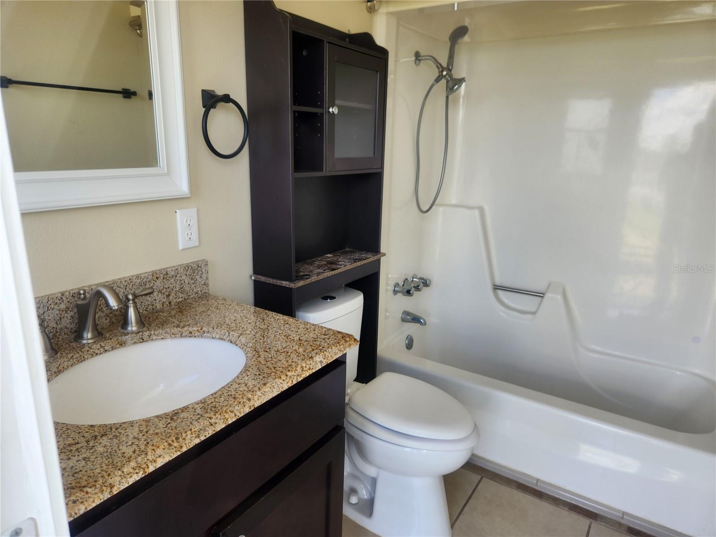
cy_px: 268
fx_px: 476
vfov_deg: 58.9
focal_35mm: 23
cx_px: 358
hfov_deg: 73.9
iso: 64
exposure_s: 1/180
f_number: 1.8
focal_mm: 5.4
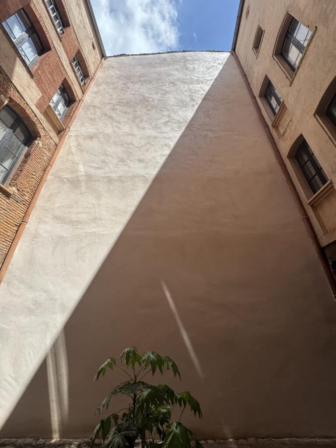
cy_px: 224
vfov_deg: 102.1
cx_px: 168
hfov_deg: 85.7
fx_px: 181
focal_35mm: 14
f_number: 2.2
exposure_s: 1/1078
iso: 40
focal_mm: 2.2
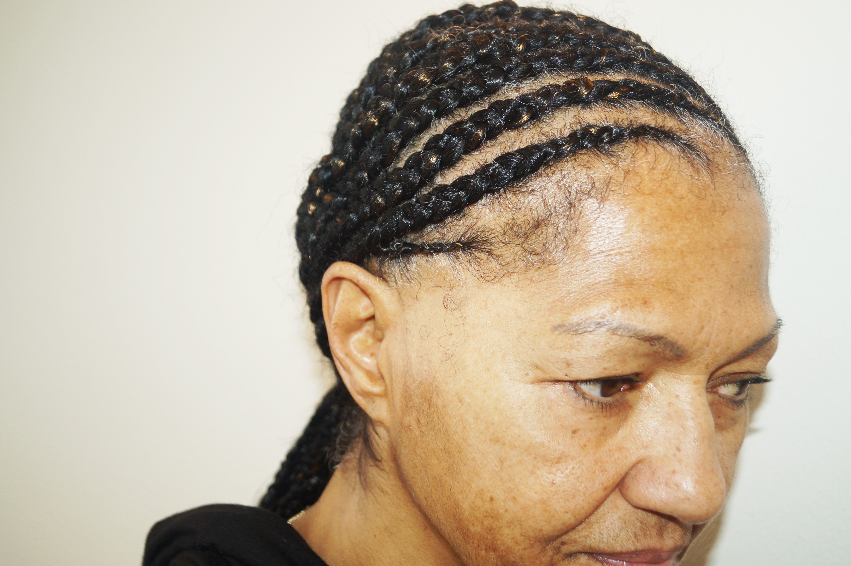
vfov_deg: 25.9
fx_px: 1228
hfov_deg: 38.2
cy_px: 283
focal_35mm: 52
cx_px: 426
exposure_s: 1/60
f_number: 4.5
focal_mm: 35
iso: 320
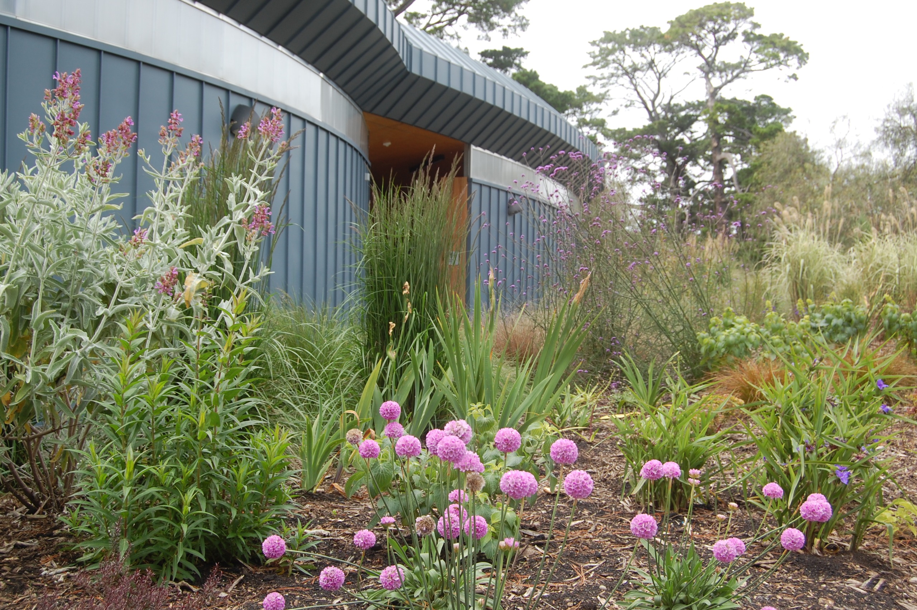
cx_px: 458
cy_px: 305
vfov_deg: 31.8
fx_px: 1069
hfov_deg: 46.4
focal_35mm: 42
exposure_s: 1/160
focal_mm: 28
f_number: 6.3
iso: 200
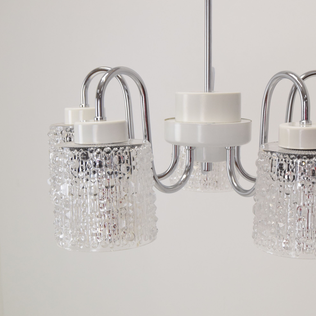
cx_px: 206
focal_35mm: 62
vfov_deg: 27.7
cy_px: 160
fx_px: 640
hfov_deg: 27.6
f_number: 8
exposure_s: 1/250
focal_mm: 32
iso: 1600
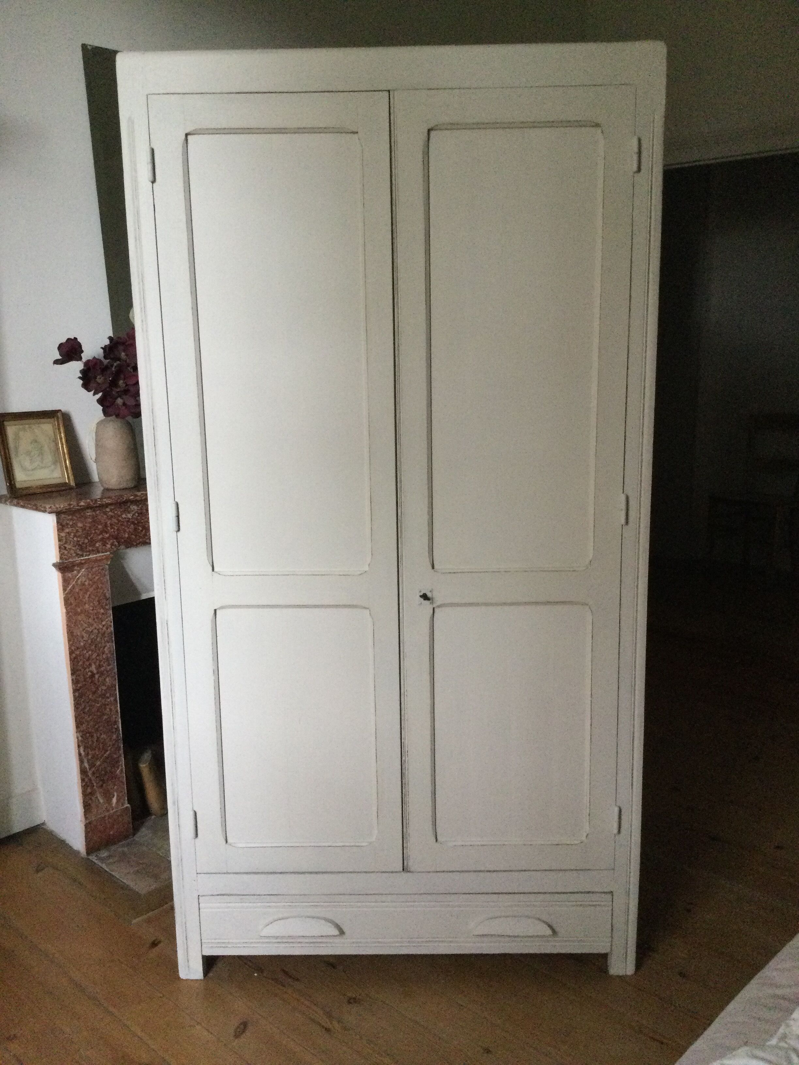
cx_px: 400
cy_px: 532
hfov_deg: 45.4
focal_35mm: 31
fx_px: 954
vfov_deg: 58.4
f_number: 2.4
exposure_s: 1/20
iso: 200
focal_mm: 3.3
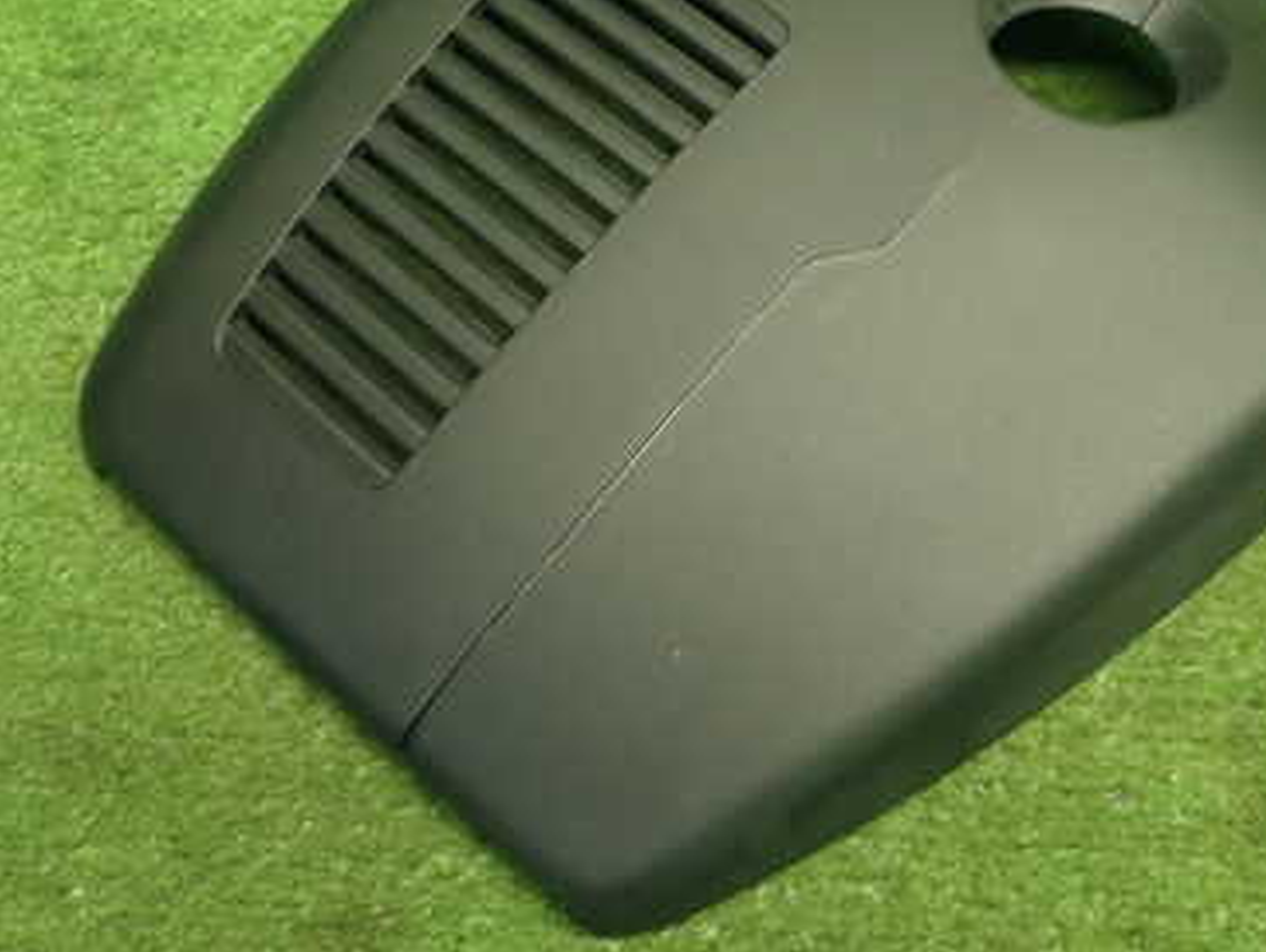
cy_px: 355
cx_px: 749
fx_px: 1794
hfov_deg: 38.7
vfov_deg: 29.6
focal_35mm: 49
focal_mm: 5.4
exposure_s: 1/30
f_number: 2.3
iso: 320
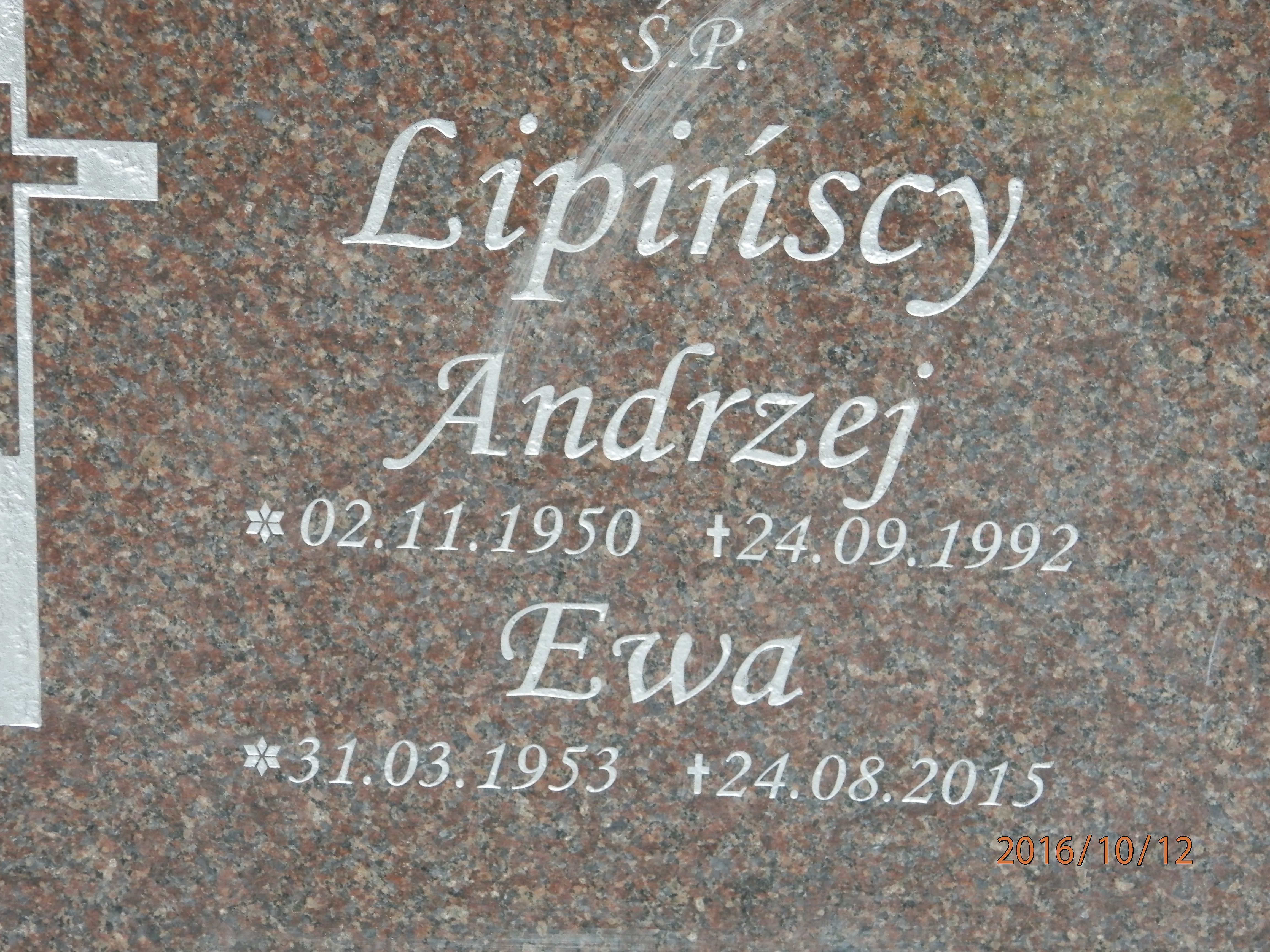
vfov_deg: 14.0
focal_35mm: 106
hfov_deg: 18.5
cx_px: 635
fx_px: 3889
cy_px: 476
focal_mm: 19
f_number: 4.5
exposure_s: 1/20
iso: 250
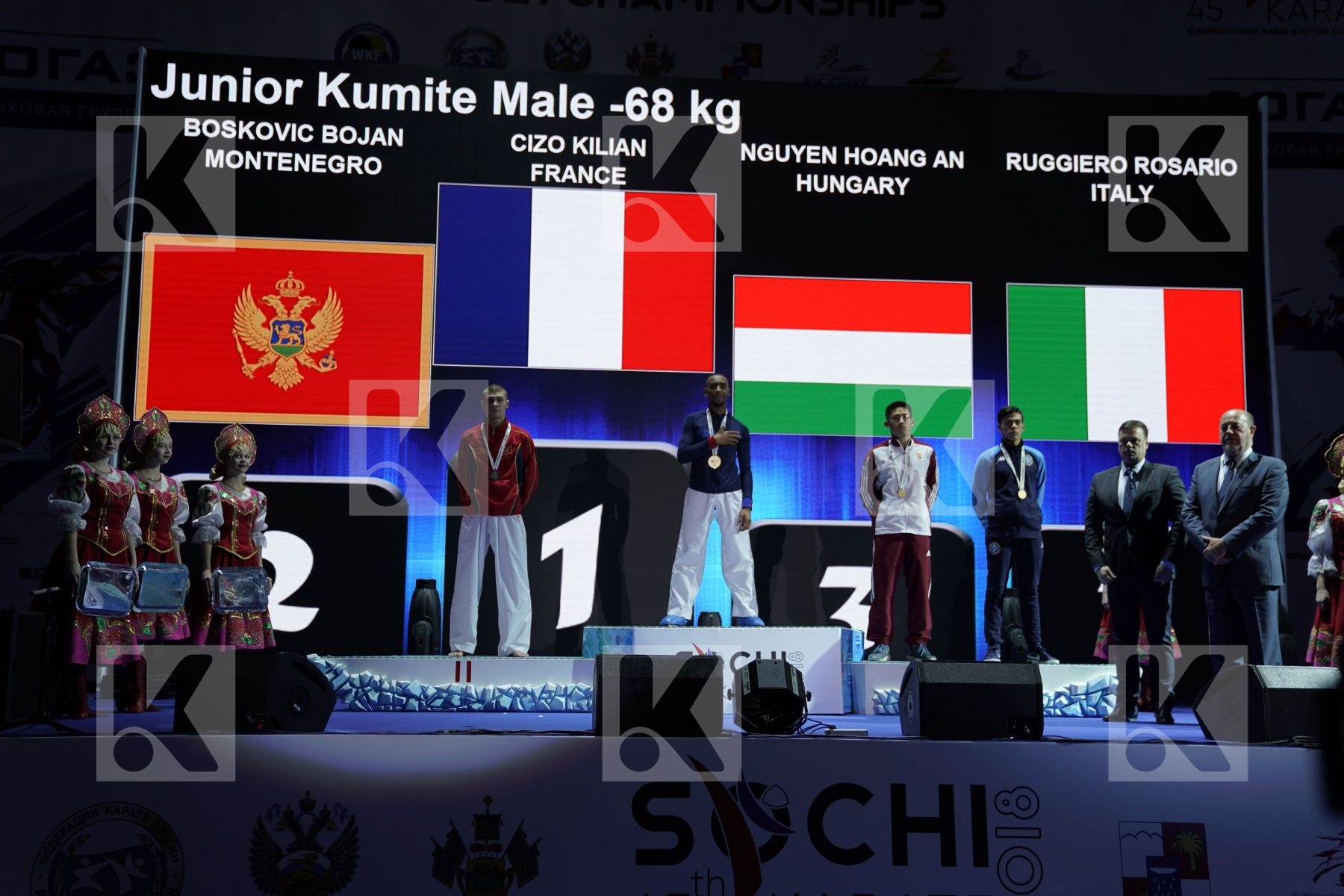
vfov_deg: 33.4
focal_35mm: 40
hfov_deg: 48.5
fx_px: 1493
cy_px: 448
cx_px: 672
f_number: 2.8
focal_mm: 40
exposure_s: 1/125
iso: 160
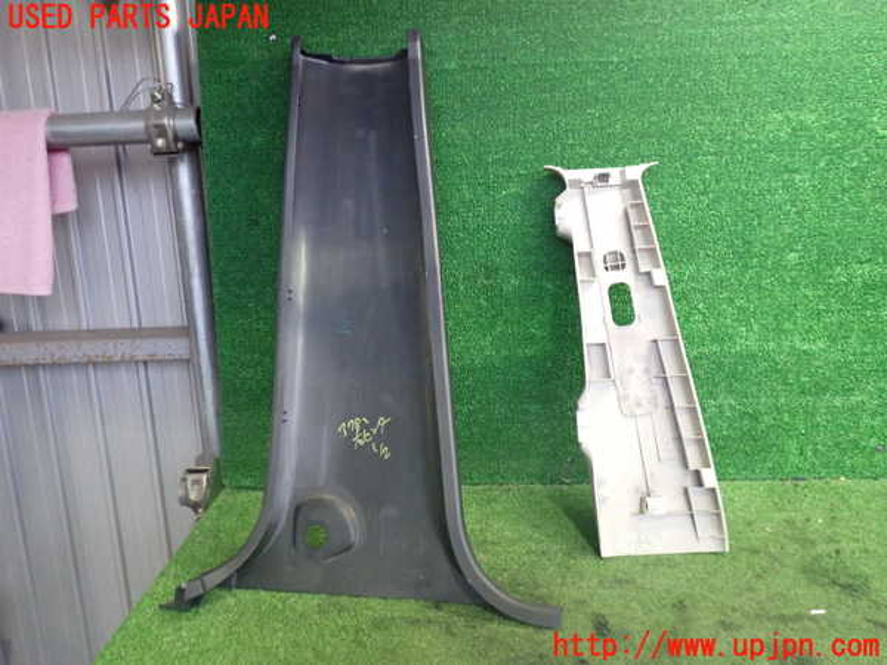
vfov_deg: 46.8
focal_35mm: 30
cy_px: 332
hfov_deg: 60.0
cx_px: 444
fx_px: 769
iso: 800
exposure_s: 1/60
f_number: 2.3
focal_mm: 5.4
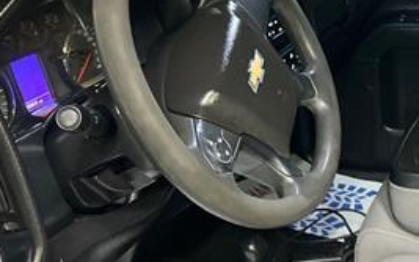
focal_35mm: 66
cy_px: 119
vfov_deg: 19.7
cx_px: 373
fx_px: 754
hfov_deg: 29.8
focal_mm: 5.7
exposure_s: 1/40
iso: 500
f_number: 1.5
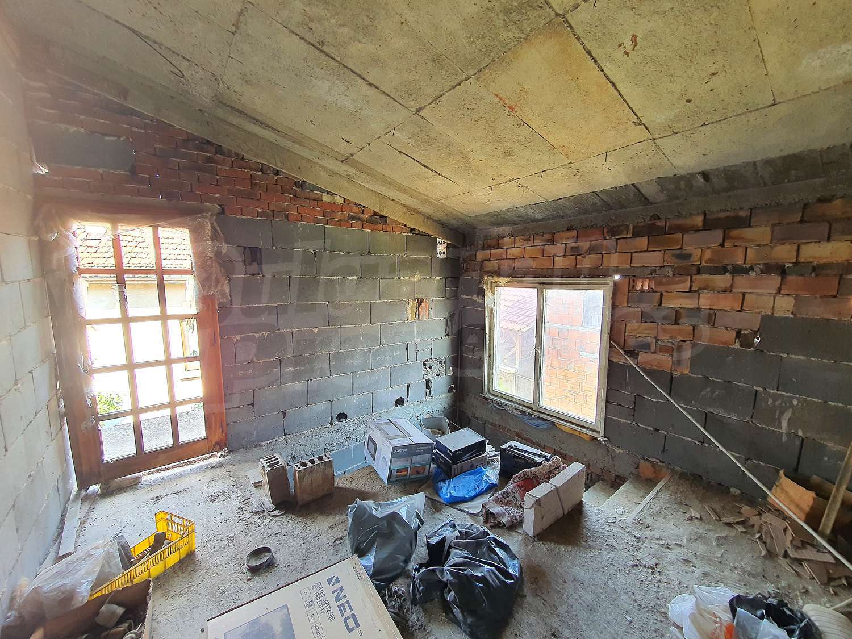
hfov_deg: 106.2
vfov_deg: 89.9
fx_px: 320
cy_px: 320
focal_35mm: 13
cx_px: 426
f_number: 2.2
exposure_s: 1/50
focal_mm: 1.8
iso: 80
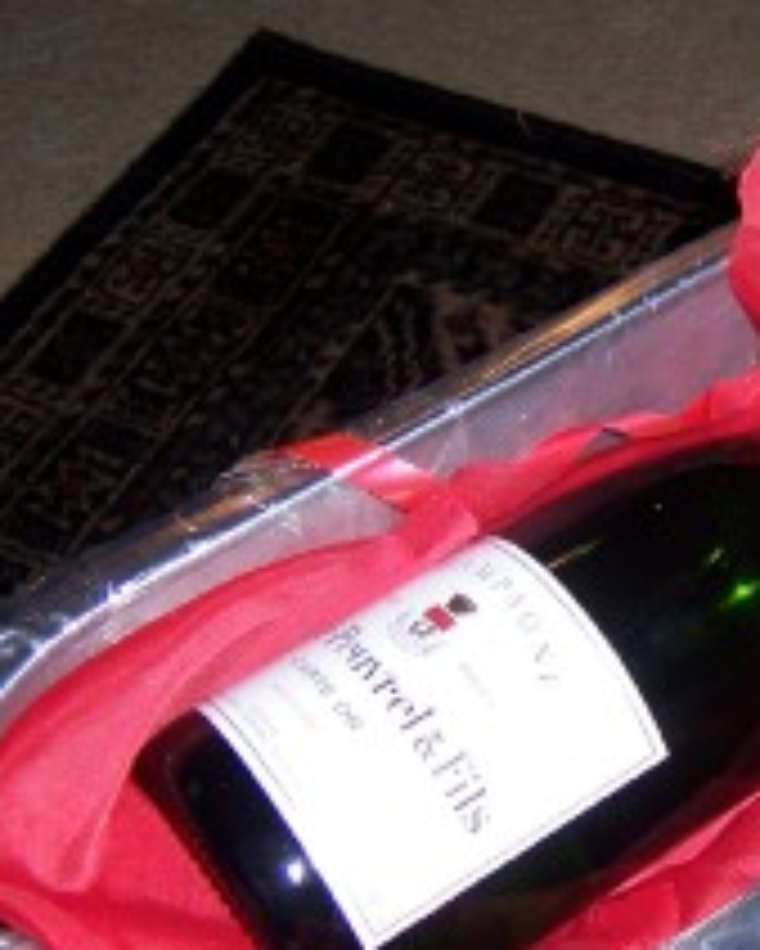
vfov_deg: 30.8
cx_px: 711
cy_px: 603
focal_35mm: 61
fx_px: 1714
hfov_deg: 24.2
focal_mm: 5.5
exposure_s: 1/60
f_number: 2.8
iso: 80
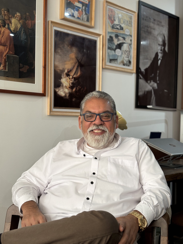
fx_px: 367
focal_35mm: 52
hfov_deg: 28.0
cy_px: 122
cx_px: 92
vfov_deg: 36.8
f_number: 1.6
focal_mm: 5.96
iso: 64
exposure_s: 1/60
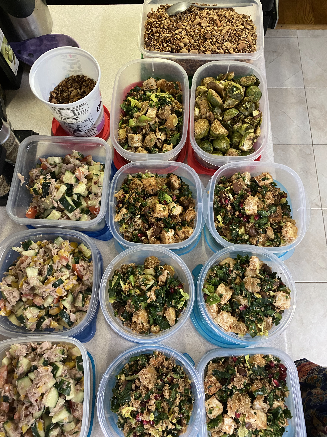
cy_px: 218
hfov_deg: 53.1
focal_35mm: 26
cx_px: 164
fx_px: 327
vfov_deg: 67.3
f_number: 1.8
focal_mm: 4.25
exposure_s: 1/40
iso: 320
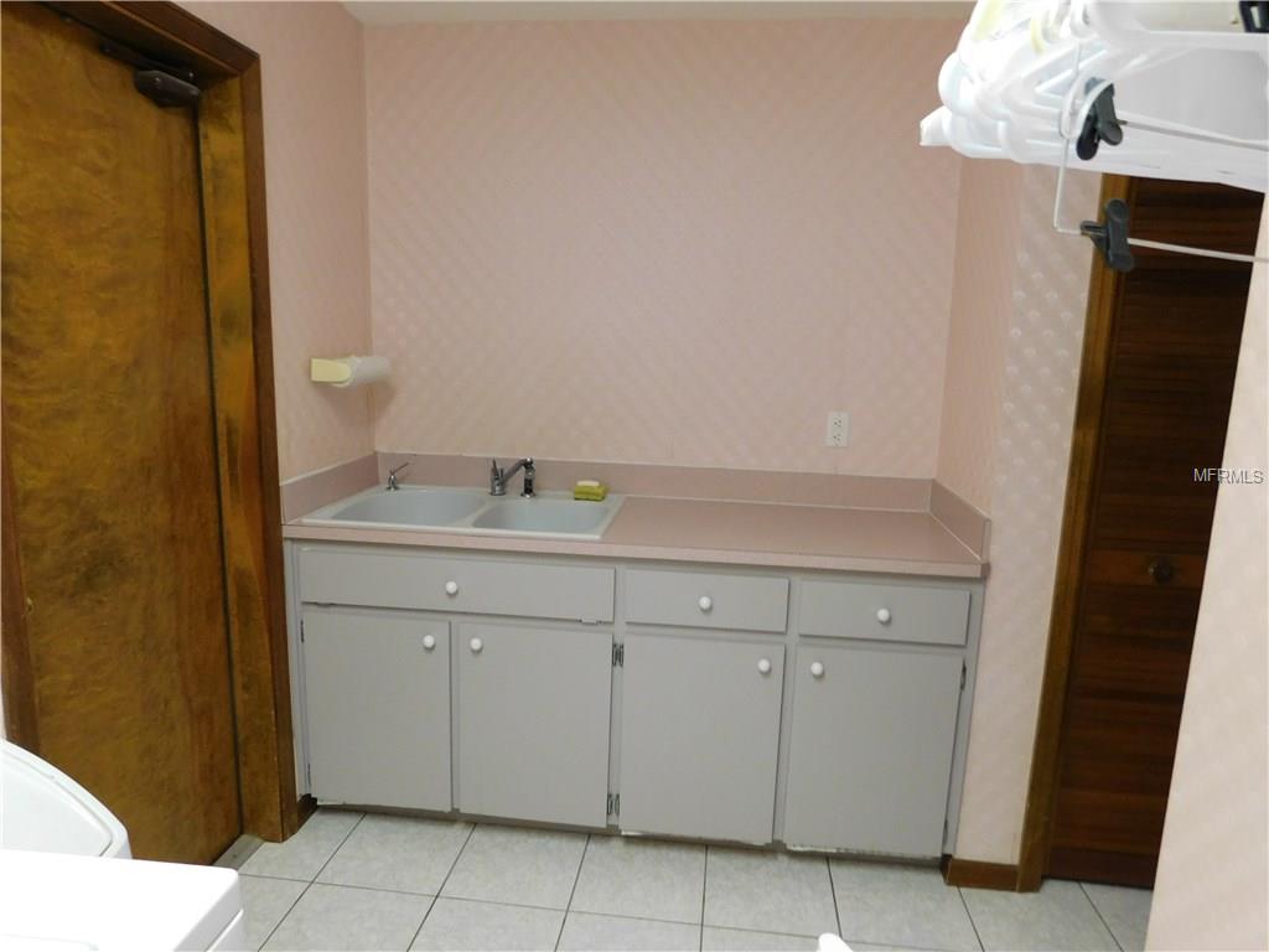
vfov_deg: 58.9
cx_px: 634
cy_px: 476
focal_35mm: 23
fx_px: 843
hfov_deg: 73.9
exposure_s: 1/30
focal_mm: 4
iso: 320
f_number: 3
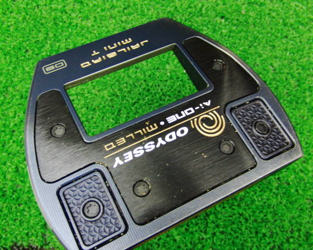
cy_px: 125
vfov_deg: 38.2
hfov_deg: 46.9
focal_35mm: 39
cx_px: 156
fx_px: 361
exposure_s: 1/20
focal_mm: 6.42
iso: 400
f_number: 3.6
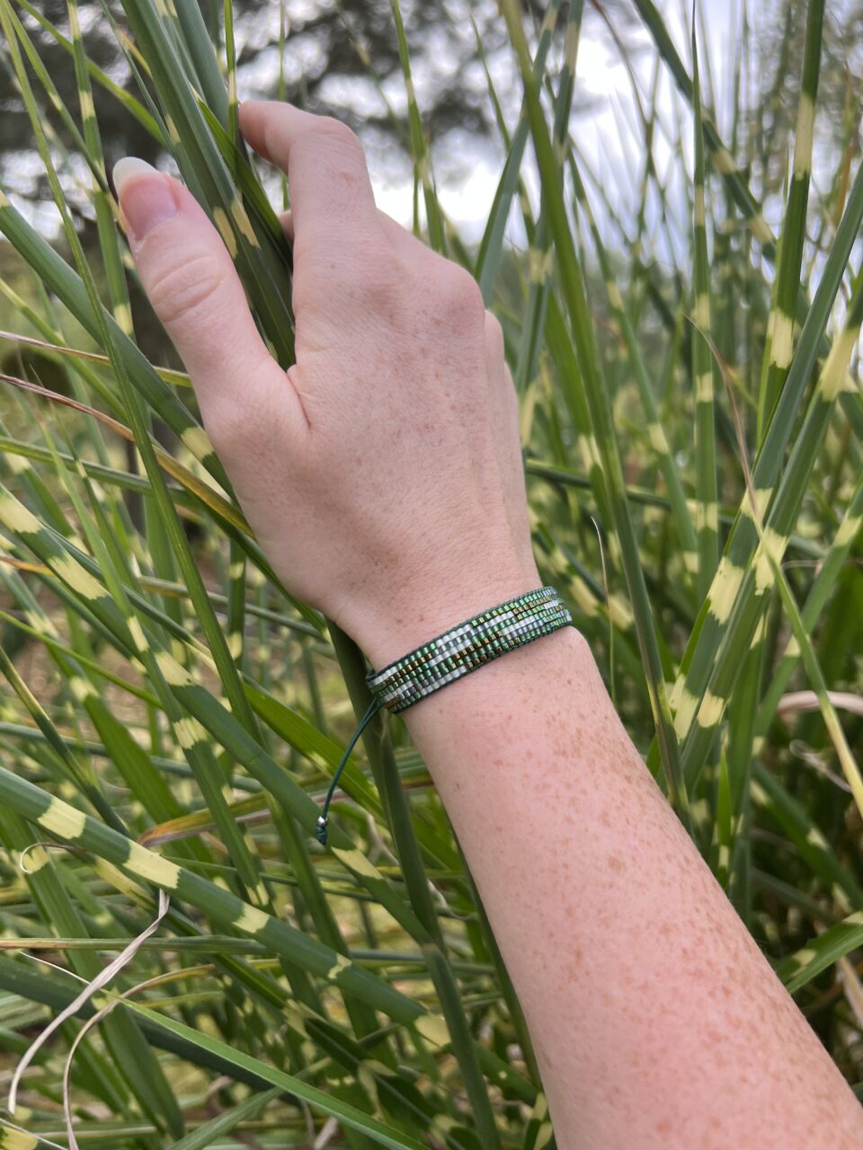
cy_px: 575
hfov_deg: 53.1
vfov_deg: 67.3
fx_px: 864
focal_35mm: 26
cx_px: 432
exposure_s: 1/718
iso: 50
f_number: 1.5
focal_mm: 5.7
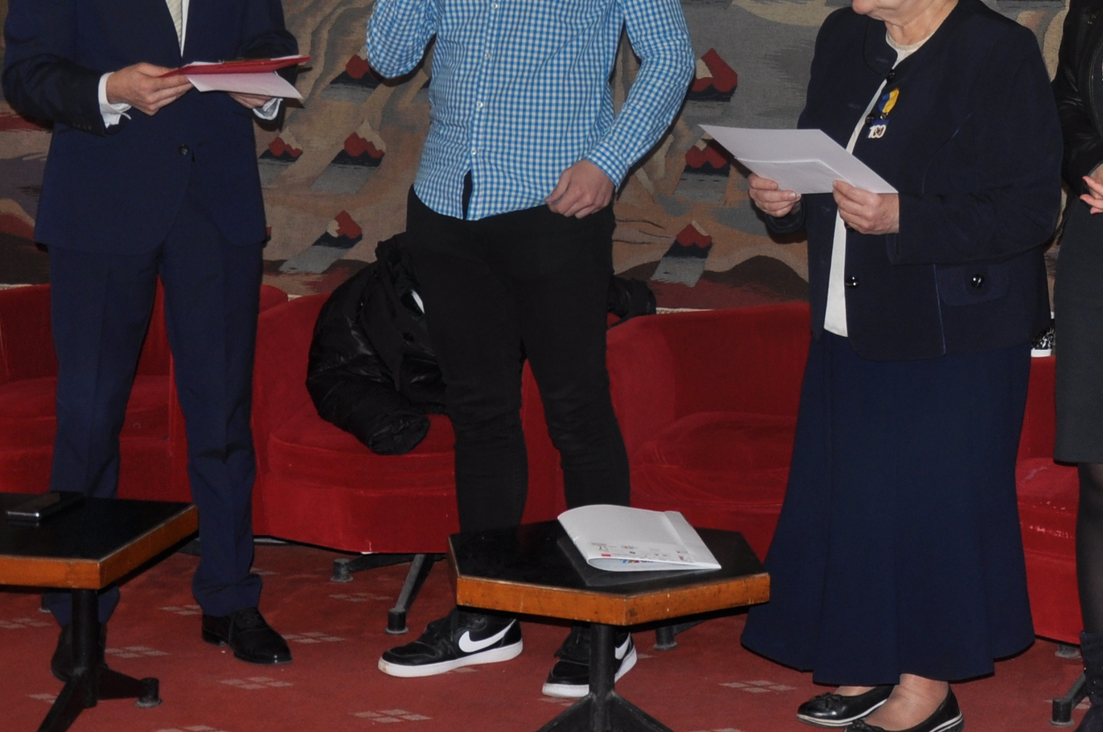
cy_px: 73
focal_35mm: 96
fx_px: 2946
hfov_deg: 20.7
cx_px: 1045
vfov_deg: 14.0
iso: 200
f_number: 4
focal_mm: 25
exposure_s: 1/60
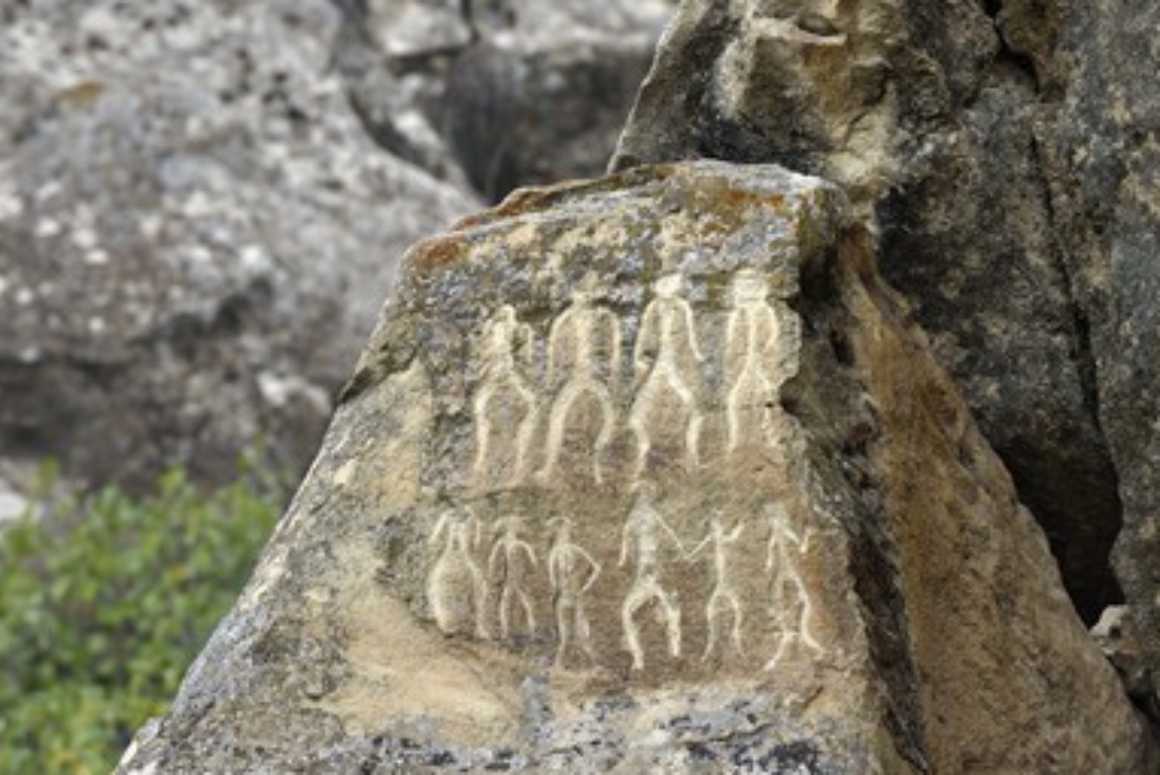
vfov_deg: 6.3
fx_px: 7091
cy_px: 371
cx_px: 568
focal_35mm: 220
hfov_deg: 9.4
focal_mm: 200
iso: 200
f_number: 8
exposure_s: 1/250
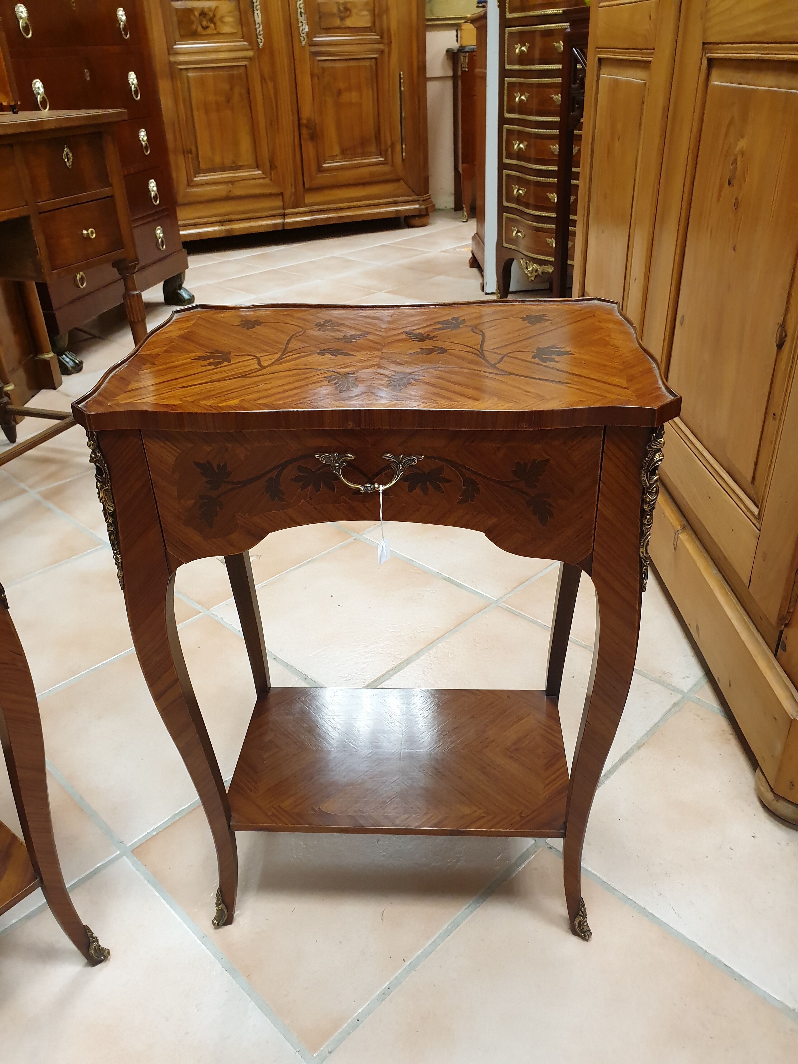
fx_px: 799
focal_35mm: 26
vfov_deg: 67.3
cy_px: 532
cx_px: 399
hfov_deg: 53.1
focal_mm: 4.3
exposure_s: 1/50
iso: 320
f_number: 2.4
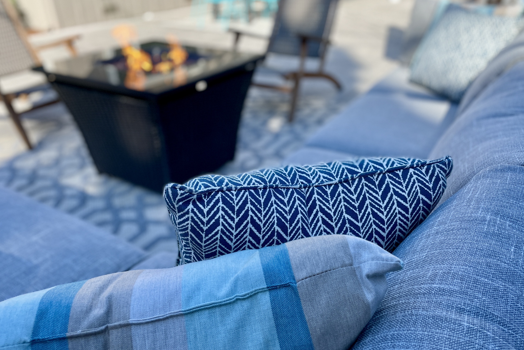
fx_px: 408
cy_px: 185
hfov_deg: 65.5
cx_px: 260
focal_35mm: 28
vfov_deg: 46.4
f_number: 1.6
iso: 32
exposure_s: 1/861
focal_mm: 4.2
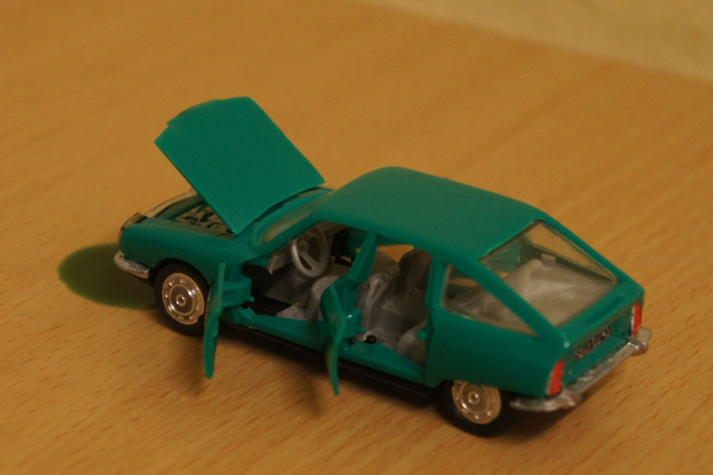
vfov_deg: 16.6
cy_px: 238
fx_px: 1634
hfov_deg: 24.6
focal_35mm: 82
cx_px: 356
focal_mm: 55
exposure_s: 1/40
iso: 1600
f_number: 5.6
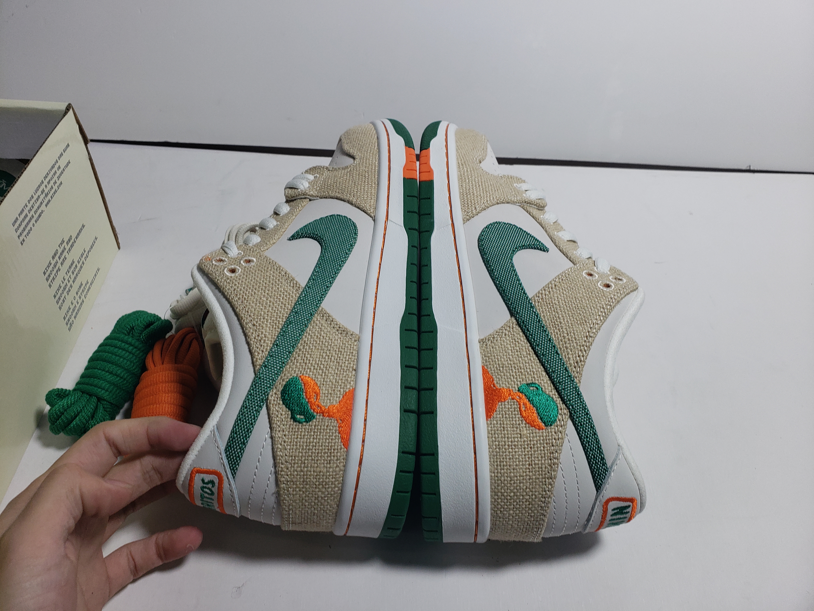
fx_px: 611
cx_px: 407
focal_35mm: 26
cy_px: 306
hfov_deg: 67.3
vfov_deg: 53.1
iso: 50
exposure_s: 1/324
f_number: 1.5
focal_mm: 4.3
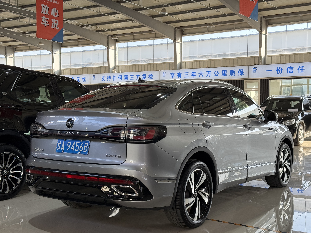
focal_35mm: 48
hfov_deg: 39.7
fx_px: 431
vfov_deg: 30.3
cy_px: 116
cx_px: 156
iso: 80
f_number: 1.78
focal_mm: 6.76
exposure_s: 1/323
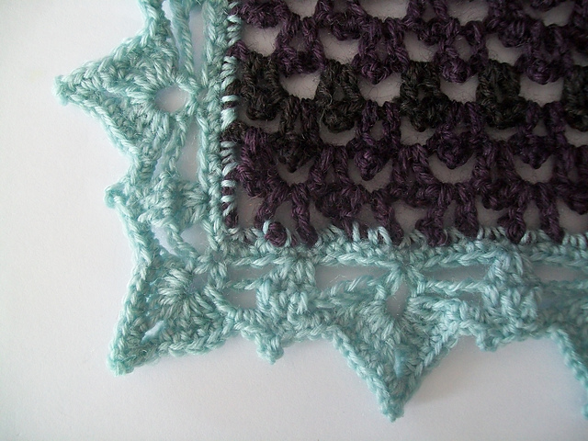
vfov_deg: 39.7
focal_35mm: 36
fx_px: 612
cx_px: 294
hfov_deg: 51.4
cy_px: 220
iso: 160
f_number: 2.7
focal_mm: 6
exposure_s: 1/40
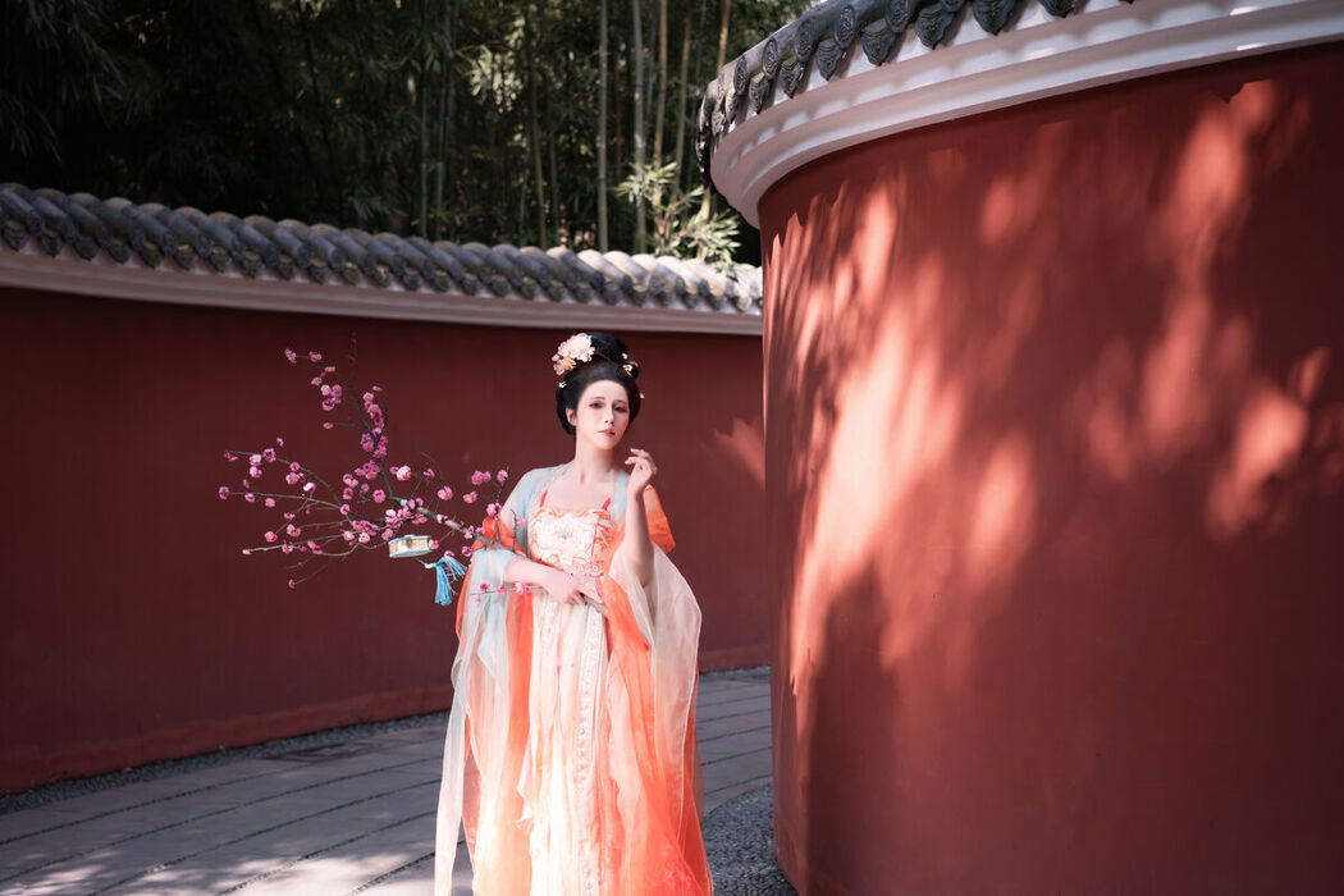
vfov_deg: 24.6
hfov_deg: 36.2
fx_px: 2053
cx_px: 672
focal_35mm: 55
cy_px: 448
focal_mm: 55
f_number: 2.8
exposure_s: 1/4000
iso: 800
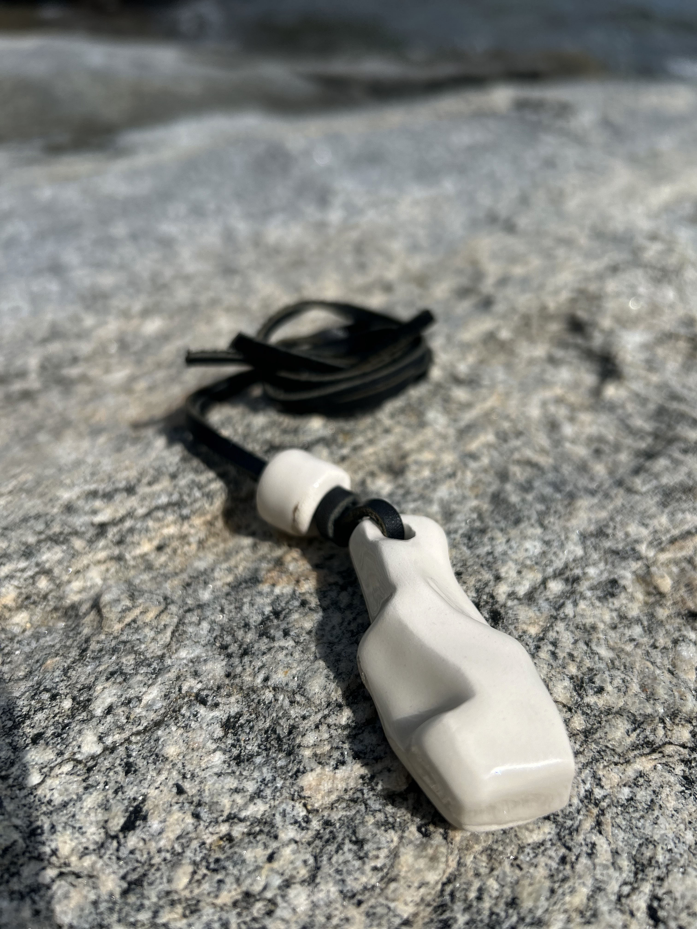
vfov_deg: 67.3
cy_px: 464
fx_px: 698
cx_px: 348
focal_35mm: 26
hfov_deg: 53.1
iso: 50
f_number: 1.5
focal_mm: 5.7
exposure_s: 1/9434
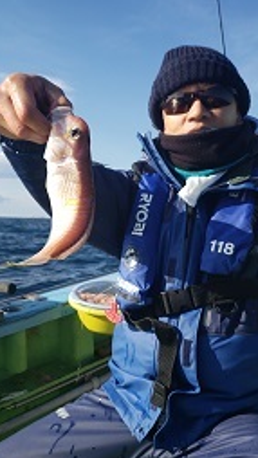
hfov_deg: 30.3
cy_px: 229
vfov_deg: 51.6
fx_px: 474
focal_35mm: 39
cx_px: 159
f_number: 1.5
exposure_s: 1/2264
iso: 50
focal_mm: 4.3
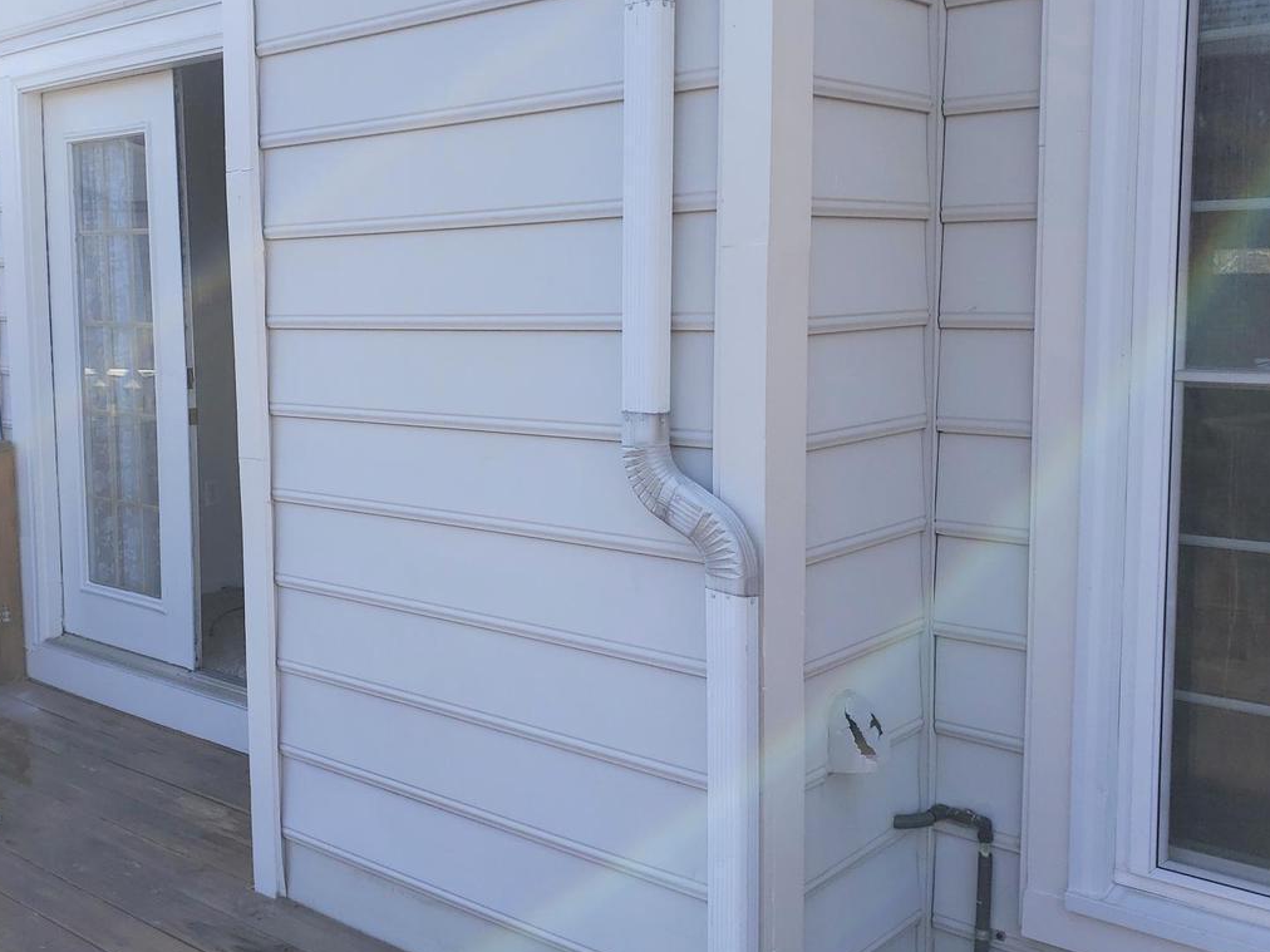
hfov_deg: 49.4
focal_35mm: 37
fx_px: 1357
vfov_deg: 38.6
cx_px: 444
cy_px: 411
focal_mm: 4.3
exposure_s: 1/629
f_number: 2.4
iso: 50
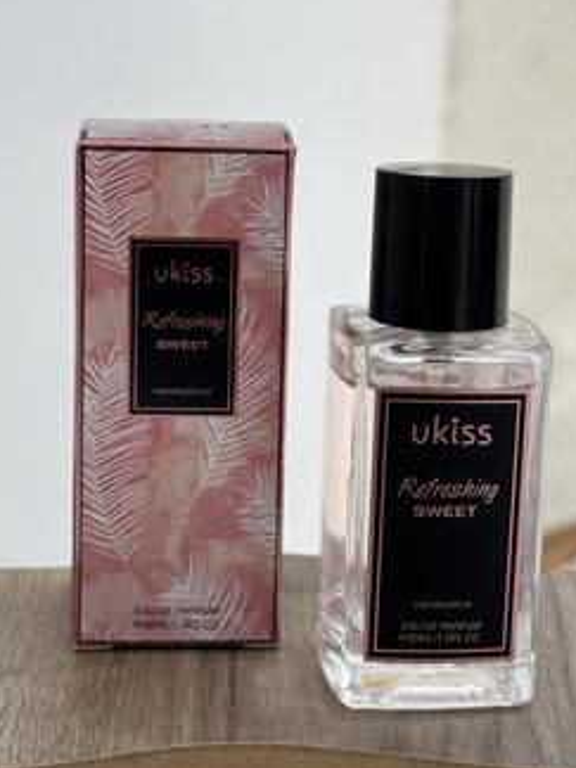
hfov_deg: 18.6
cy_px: 276
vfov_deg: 24.6
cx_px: 341
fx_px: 1753
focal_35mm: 79
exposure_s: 1/145
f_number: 1.78
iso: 64
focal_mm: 6.76
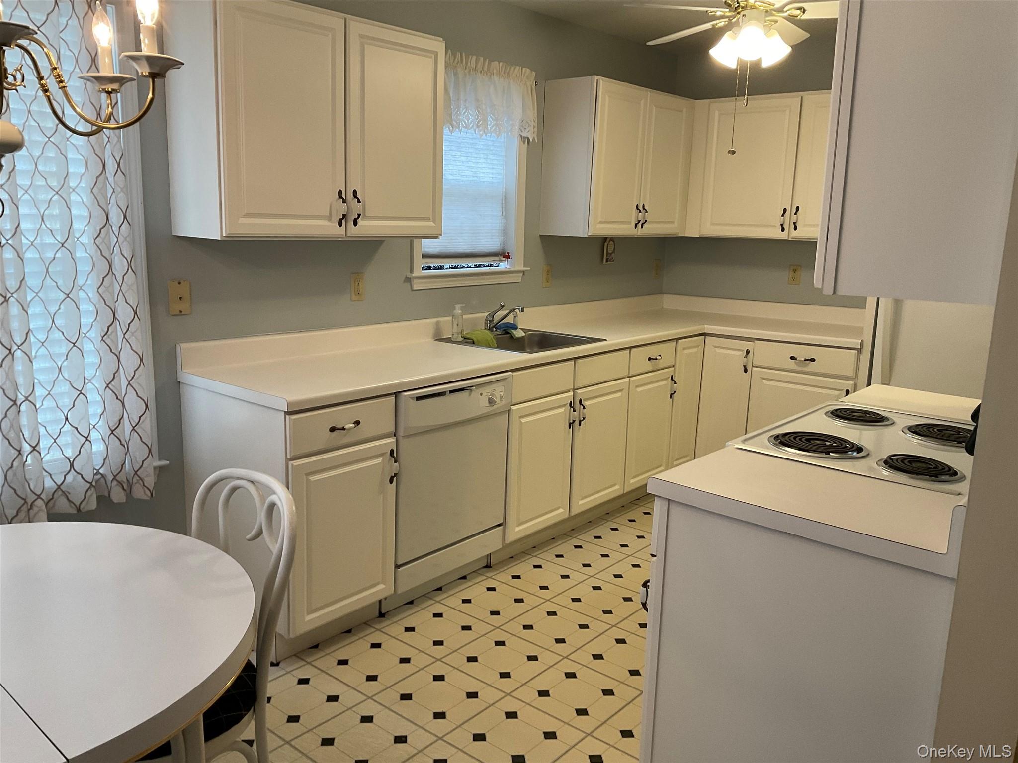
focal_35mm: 29
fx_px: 853
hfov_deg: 61.7
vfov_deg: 48.2
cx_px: 509
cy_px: 382
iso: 64
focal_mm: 3
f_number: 1.8
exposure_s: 1/60
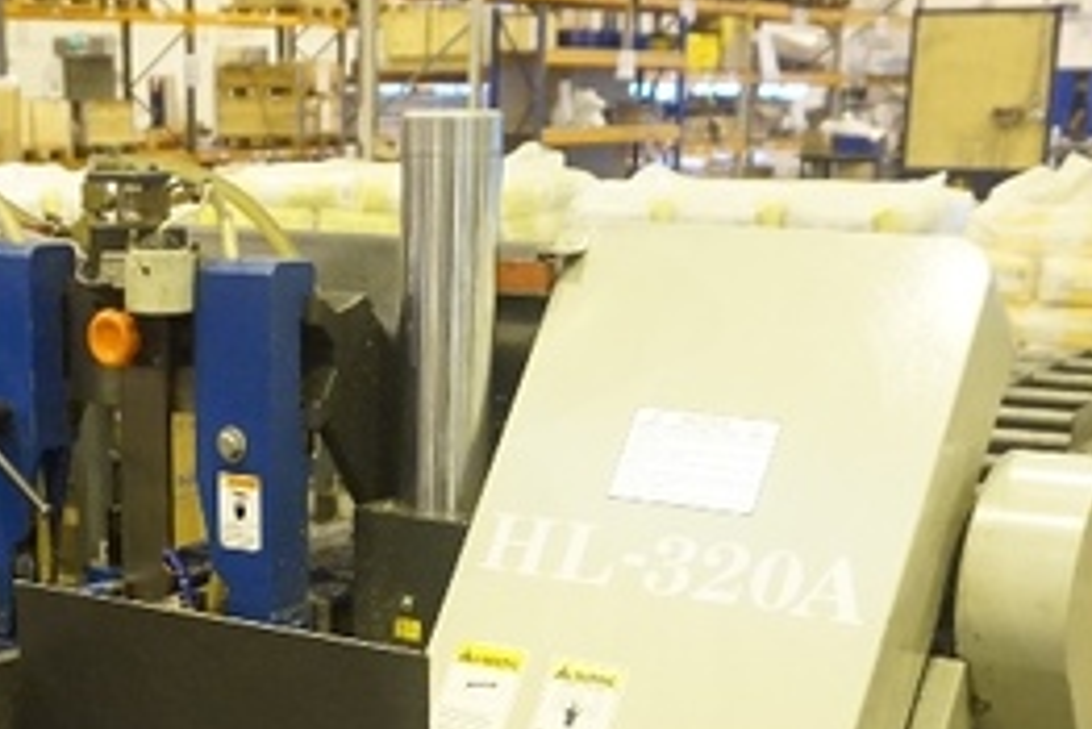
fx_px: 2003
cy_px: 766
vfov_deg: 19.9
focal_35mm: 66
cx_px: 263
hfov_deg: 30.0
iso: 3200
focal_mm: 16
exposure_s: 1/80
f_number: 3.5
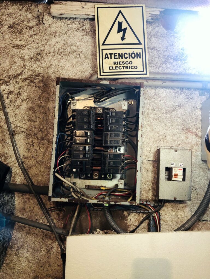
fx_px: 226
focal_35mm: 28
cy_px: 140
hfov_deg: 49.7
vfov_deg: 63.4
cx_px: 105
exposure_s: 1/15
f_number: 1.8
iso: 100
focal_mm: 3.99
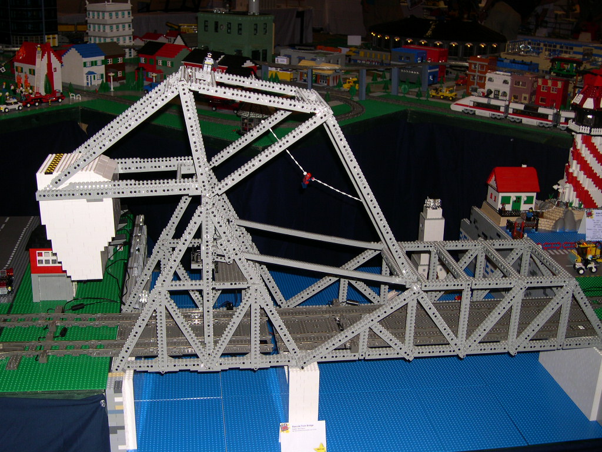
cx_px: 301
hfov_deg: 44.8
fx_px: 730
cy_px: 226
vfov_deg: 34.3
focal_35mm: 42
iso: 100
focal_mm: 9
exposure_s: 1/60
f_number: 2.9
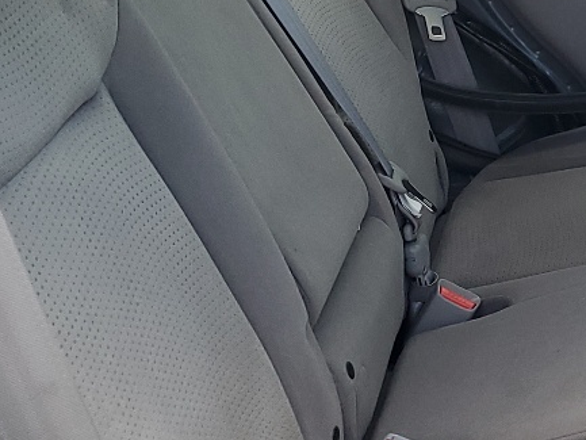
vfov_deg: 15.3
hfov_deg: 19.4
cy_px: 72
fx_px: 1626
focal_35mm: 96
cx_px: 682
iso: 78
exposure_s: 1/120
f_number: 1.5
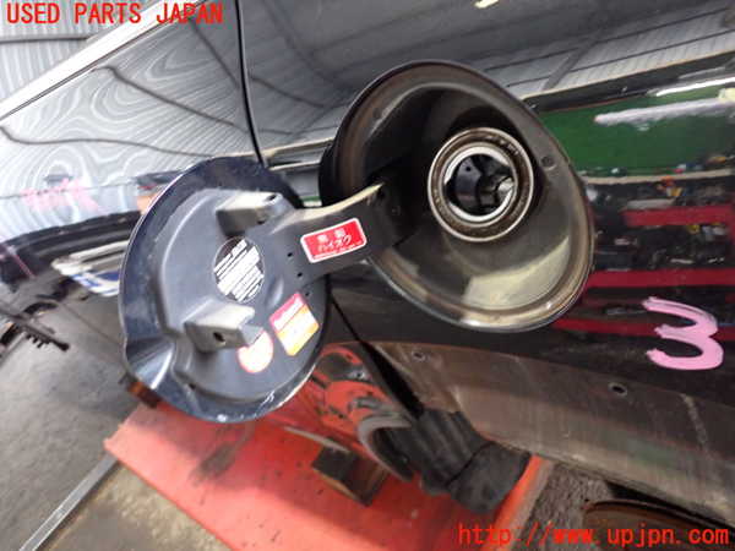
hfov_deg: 60.0
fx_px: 637
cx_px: 368
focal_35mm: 30
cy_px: 276
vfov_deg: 46.8
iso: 640
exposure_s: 1/30
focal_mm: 5.4
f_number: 2.3
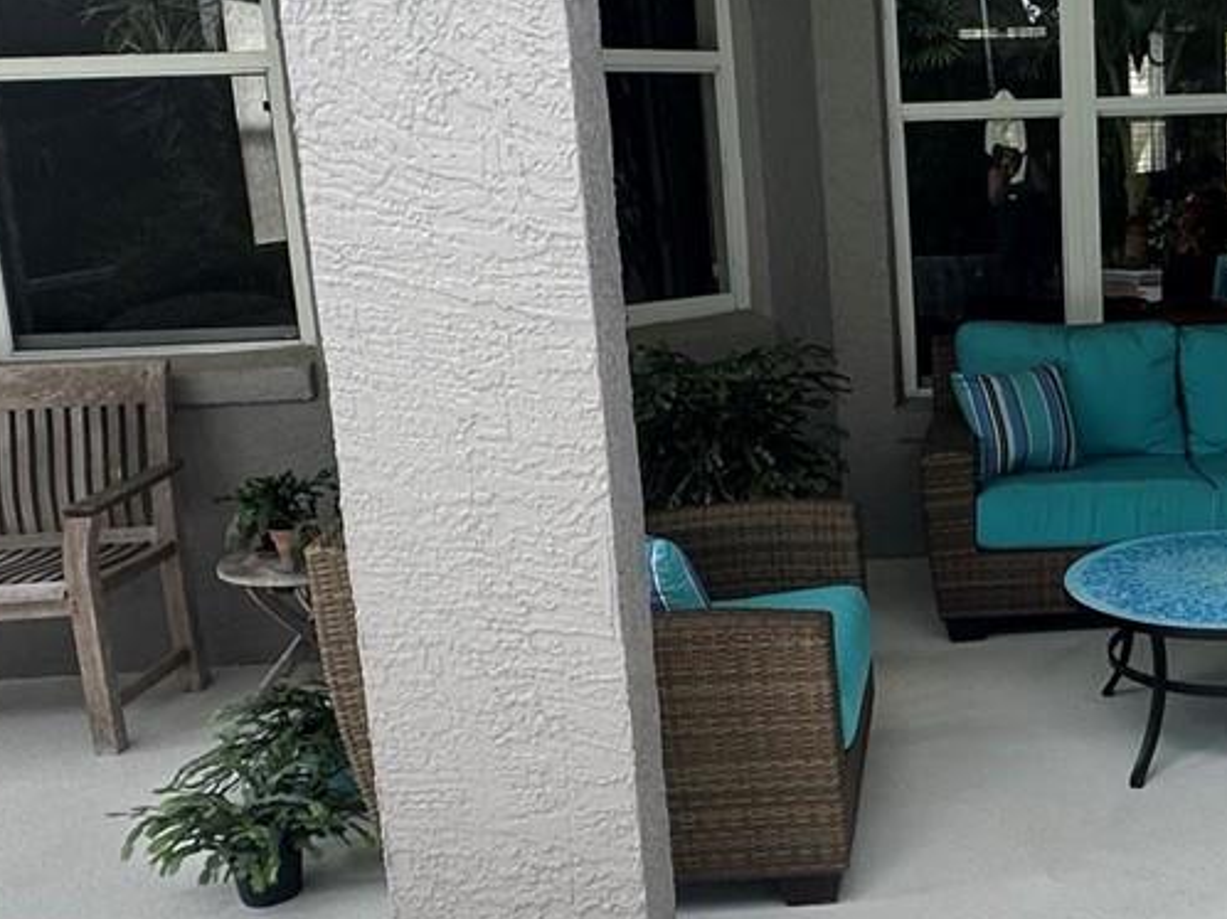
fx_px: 1594
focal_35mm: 45
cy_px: 434
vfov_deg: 32.1
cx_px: 1106
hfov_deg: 39.1
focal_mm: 2.22
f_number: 2.2
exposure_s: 1/128
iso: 40
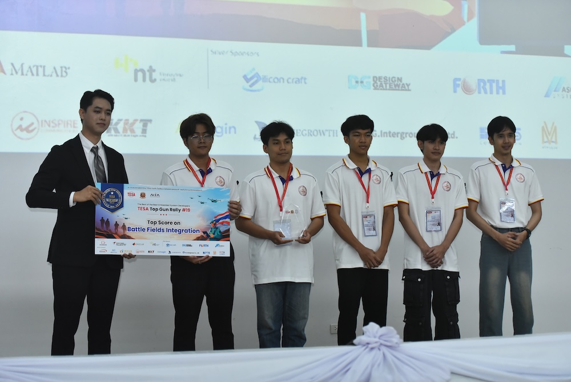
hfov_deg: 28.8
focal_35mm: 70
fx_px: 1111
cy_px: 191
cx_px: 286
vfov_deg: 19.5
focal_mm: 70
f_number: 2.8
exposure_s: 1/400
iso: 4000
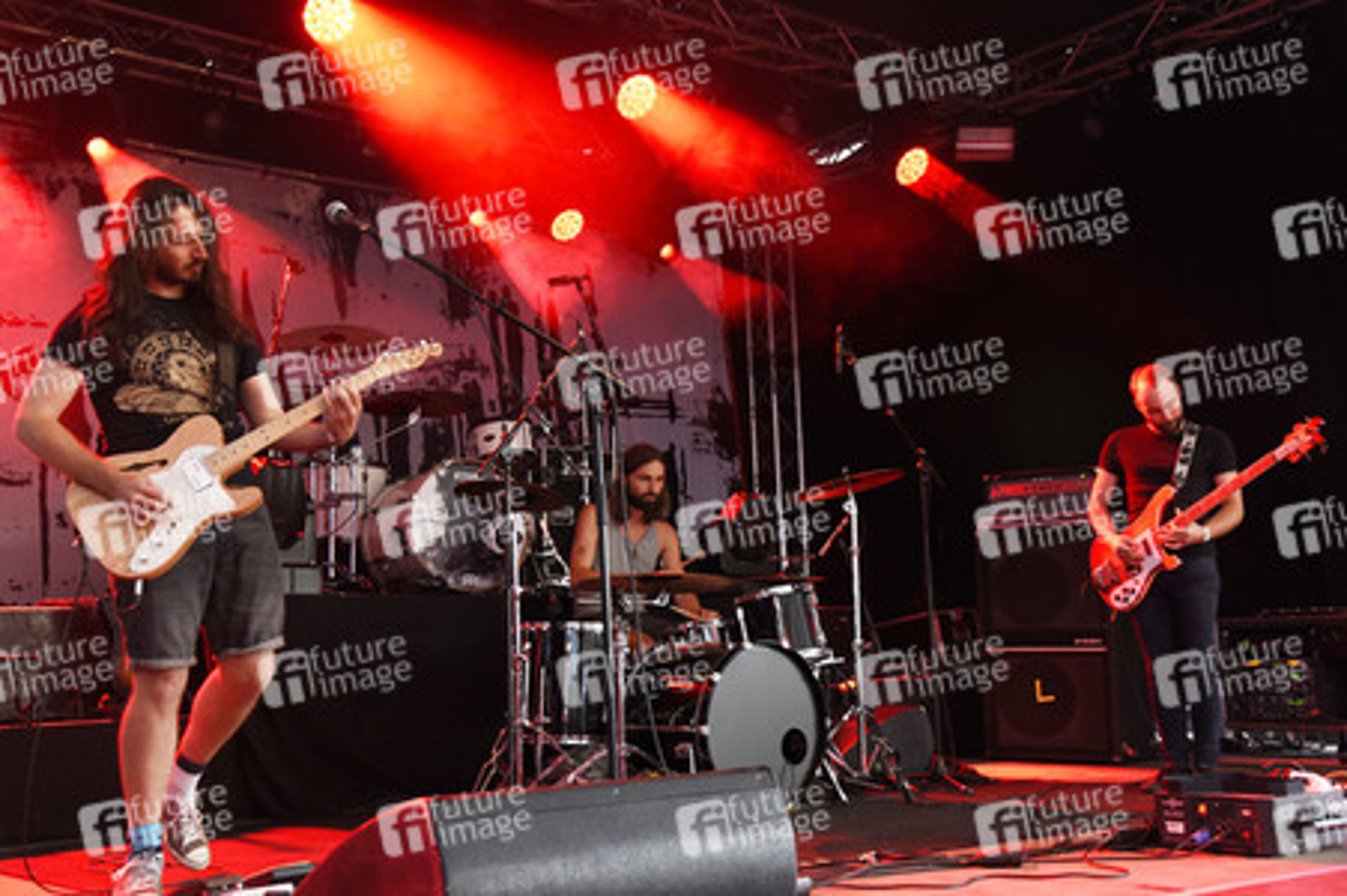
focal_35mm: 40
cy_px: 448
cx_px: 674
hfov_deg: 48.5
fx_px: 1496
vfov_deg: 33.4
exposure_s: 1/80
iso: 2500
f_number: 5
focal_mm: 40
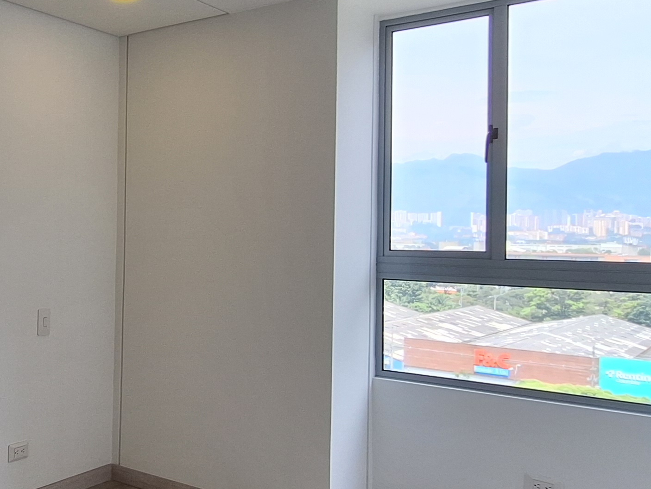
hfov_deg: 45.2
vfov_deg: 38.7
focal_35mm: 37
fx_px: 696
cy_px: 238
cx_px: 59
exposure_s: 1/230
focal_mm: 1.74
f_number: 2.2
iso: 40
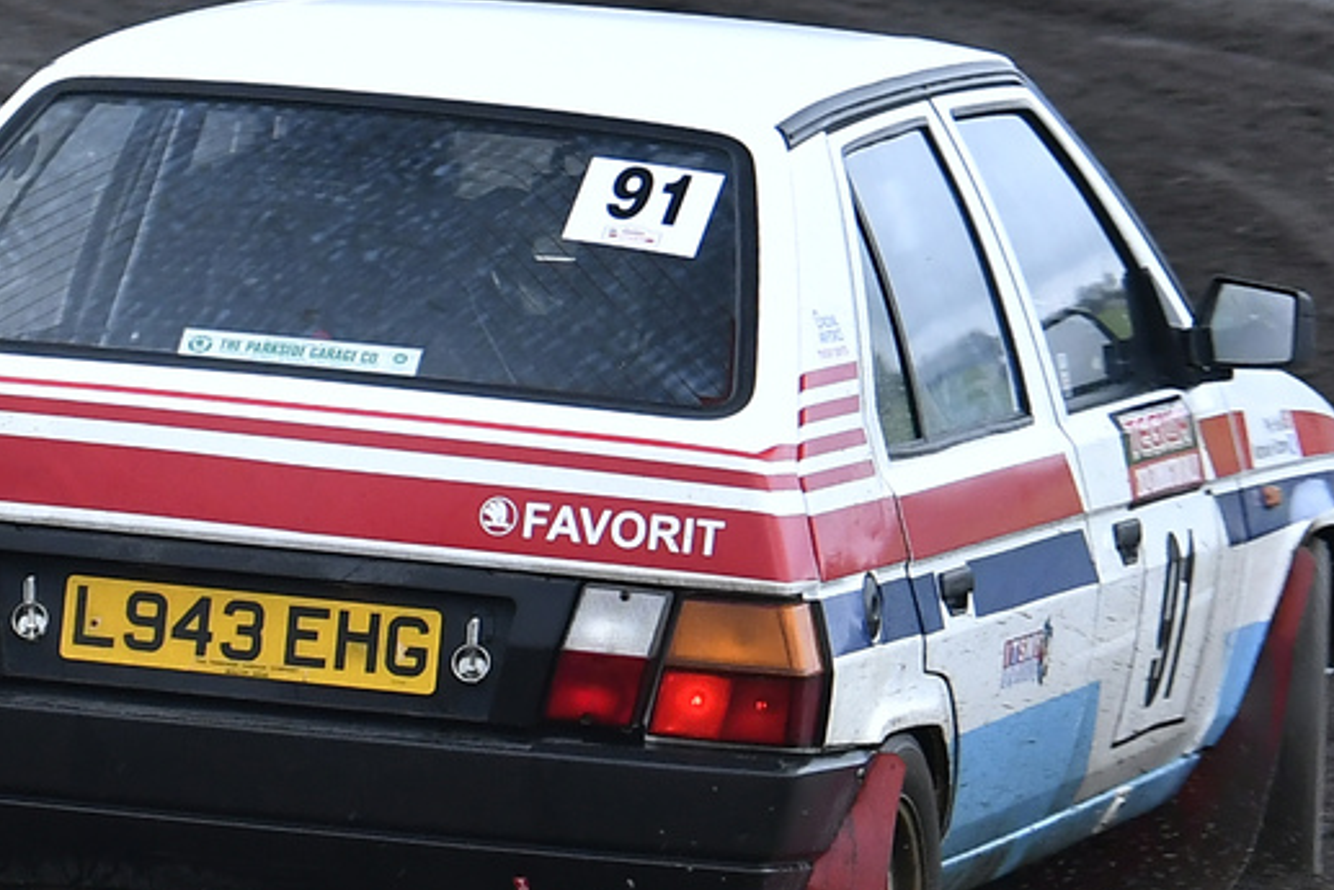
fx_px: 7709
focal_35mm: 208
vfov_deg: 6.6
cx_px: 346
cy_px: 675
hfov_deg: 9.9
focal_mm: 70
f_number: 3.5
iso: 720
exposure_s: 1/250
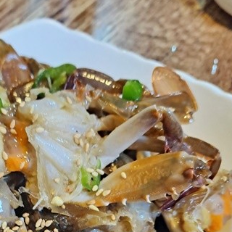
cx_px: 54
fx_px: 402
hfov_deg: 31.6
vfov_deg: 29.7
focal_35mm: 53
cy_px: 241
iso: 320
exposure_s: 1/60
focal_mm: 5.23
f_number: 1.8
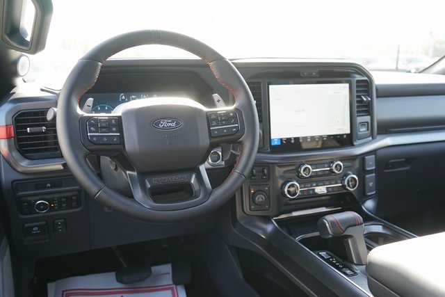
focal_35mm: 32
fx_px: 396
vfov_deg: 41.1
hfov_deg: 58.7
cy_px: 148
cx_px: 222
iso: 160
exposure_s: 1/60
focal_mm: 32
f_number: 4
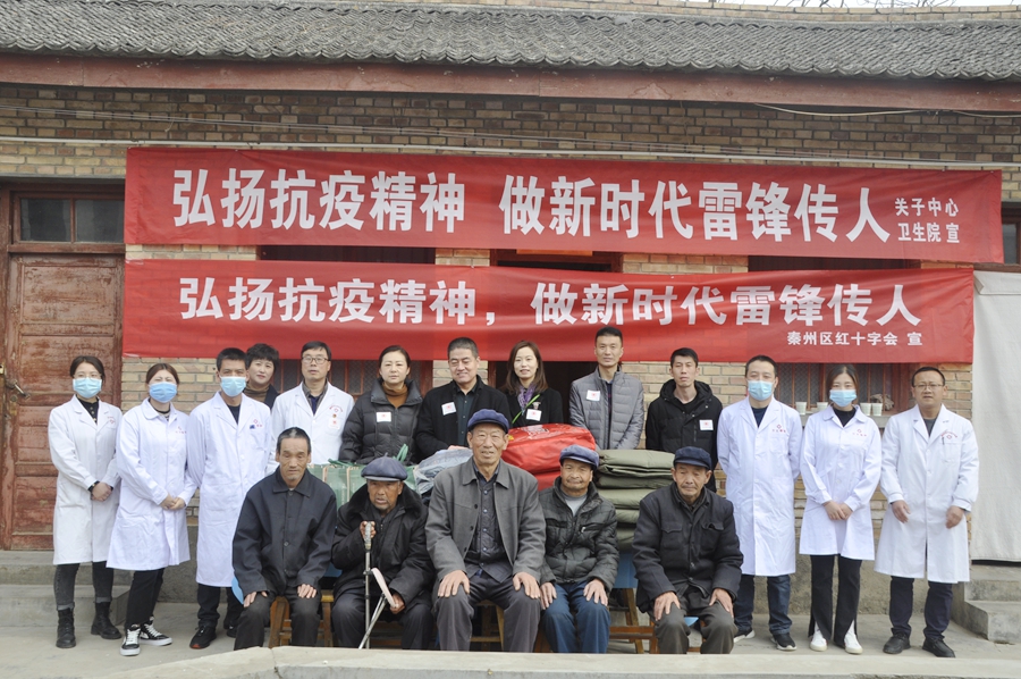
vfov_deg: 39.9
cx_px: 510
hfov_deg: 57.3
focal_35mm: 33
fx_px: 935
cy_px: 340
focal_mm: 22
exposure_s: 1/125
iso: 320
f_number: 11
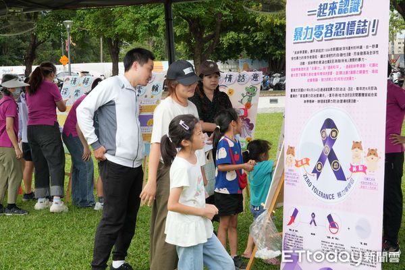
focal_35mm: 70
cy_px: 135
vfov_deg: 19.5
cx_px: 202
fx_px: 787
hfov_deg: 28.8
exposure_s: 1/80
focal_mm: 70
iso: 400
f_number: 18
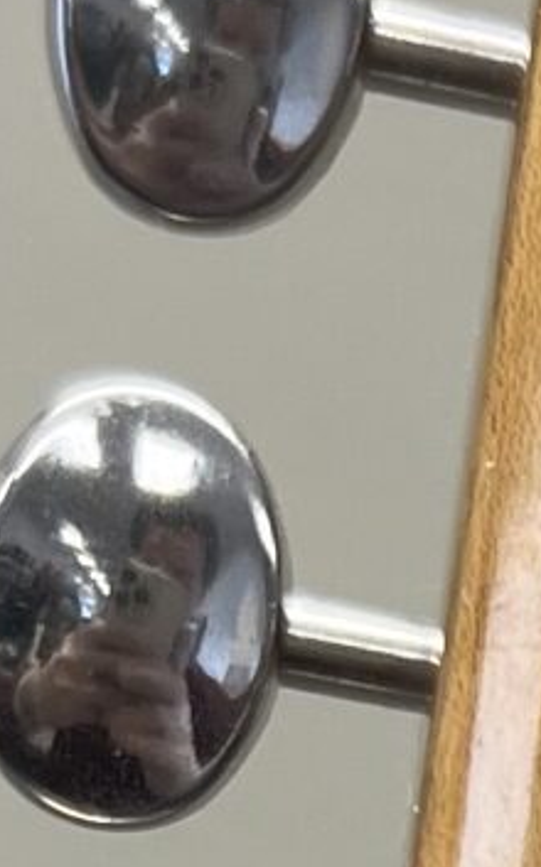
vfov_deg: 9.5
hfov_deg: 6.4
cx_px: 957
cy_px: 1933
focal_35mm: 200
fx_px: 4728
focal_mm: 5.7
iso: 80
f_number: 1.5
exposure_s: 1/100
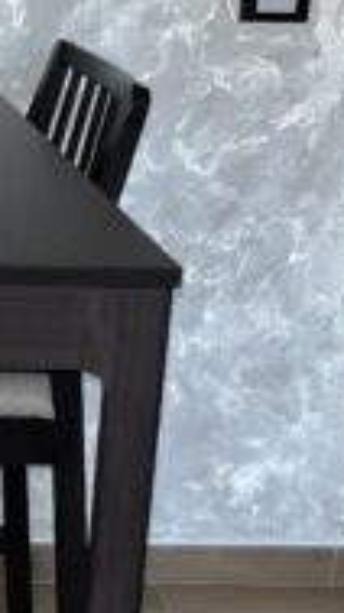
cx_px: -260
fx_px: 975
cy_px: 146
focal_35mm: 60
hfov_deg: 16.8
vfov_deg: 34.1
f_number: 1.6
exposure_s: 1/20
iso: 50
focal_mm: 5.1
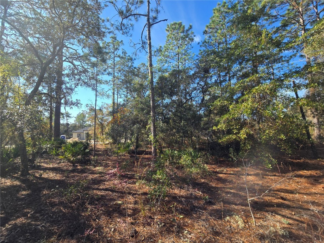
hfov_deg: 106.2
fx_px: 122
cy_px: 122
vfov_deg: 89.9
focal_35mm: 13
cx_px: 162
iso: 50
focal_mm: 2.2
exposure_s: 1/763
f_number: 2.2
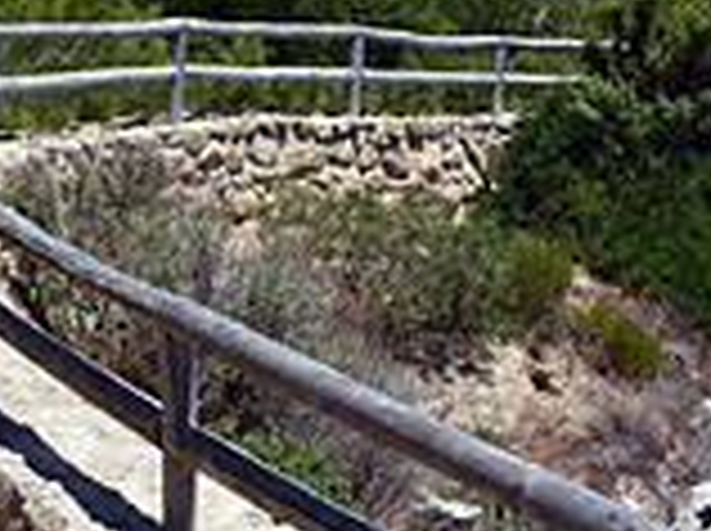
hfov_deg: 20.2
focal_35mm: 95
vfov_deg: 15.5
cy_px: 220
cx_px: 657
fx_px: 1948
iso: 80
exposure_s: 1/400
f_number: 5
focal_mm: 4.1
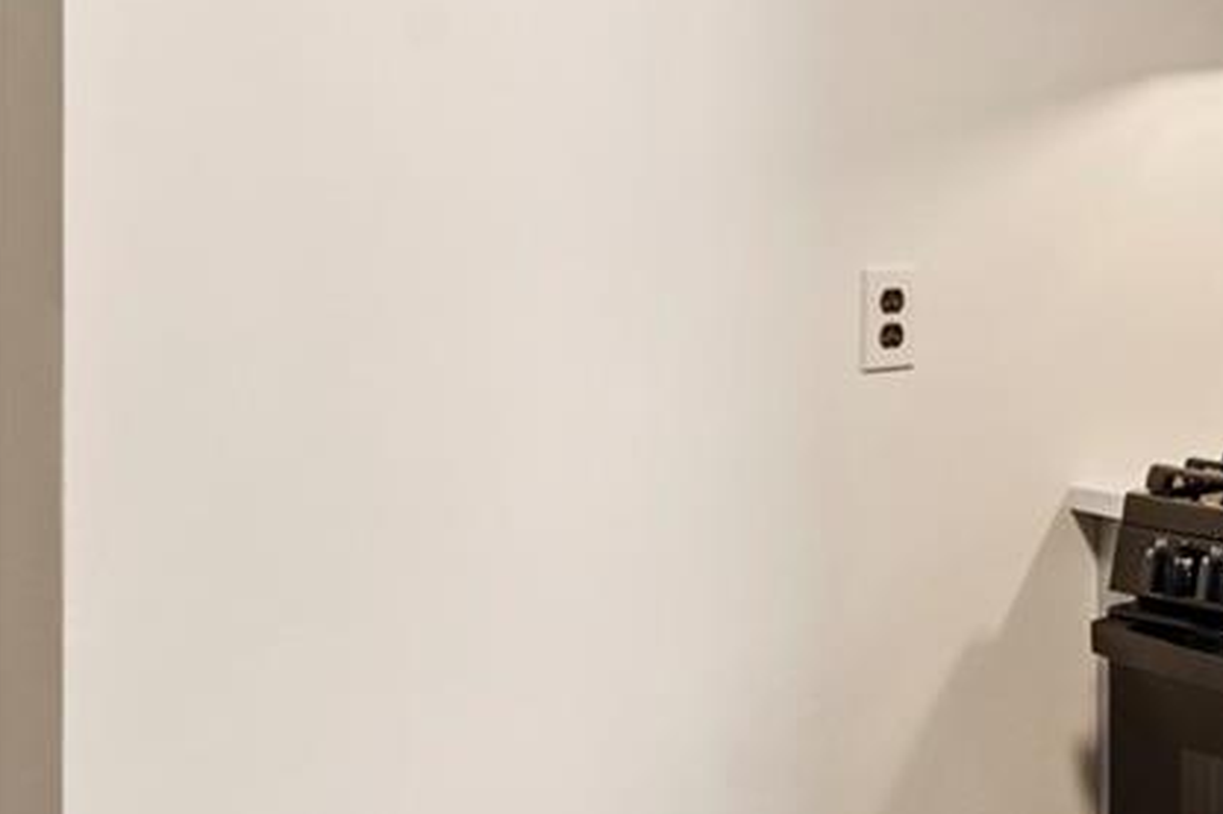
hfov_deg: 25.9
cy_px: 90
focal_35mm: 69
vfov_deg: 19.4
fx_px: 2343
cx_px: 1502
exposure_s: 1.6
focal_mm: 14
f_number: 11
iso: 100
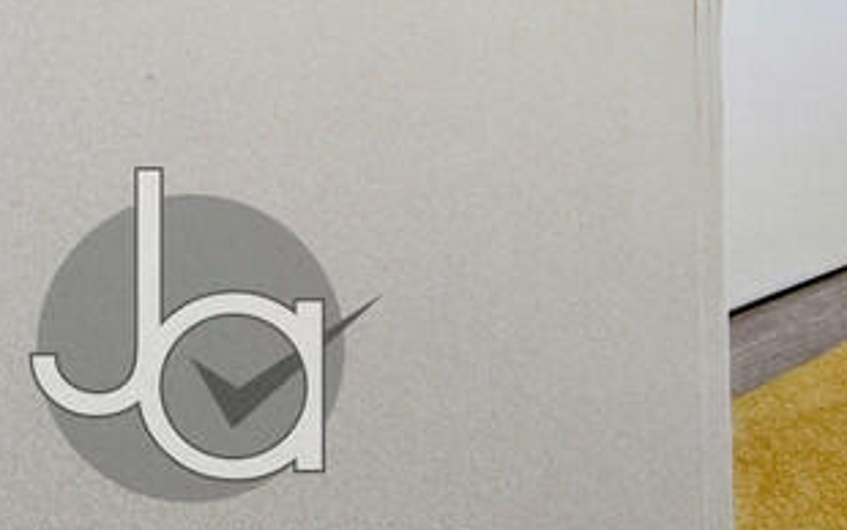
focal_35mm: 49
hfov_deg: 26.7
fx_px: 1132
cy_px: -423
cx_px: 1322
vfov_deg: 19.6
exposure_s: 1/100
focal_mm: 2.22
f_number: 2.2
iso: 200
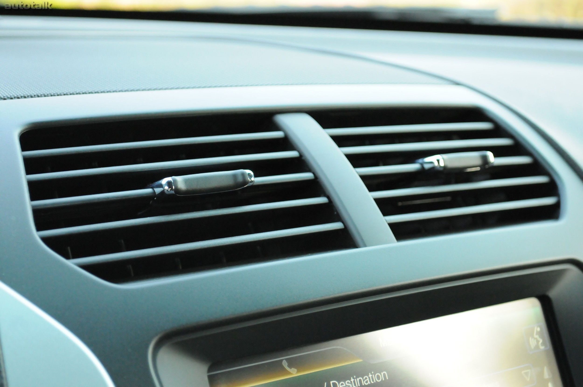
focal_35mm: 66
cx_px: 292
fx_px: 1068
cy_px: 194
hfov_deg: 30.5
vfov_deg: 20.6
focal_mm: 44
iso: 2500
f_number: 5.3
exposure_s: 1/200
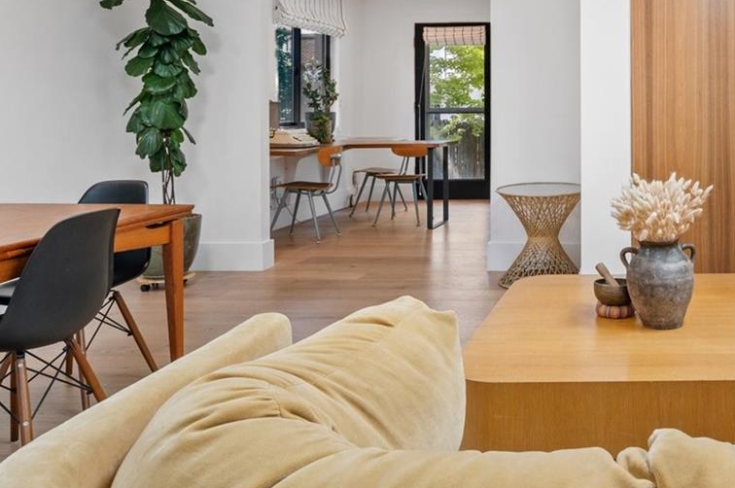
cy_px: 92
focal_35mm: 36
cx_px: 661
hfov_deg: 47.8
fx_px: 734
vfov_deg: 35.5
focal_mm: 17
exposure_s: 1/6
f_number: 8
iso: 400
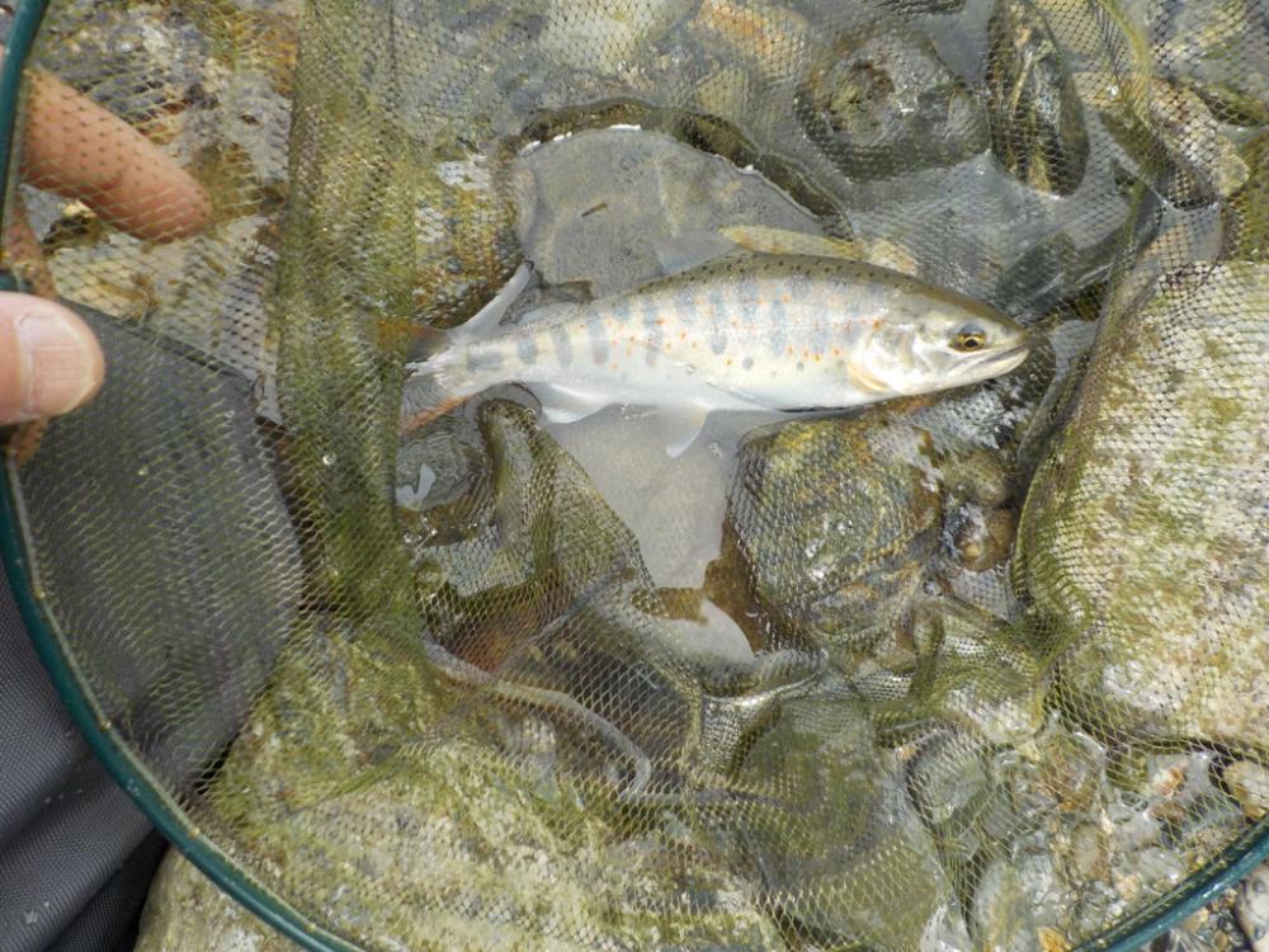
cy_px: 476
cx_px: 634
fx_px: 1100
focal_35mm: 30
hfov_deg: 60.0
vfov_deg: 46.8
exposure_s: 1/400
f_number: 3.3
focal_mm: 4.1
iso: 125
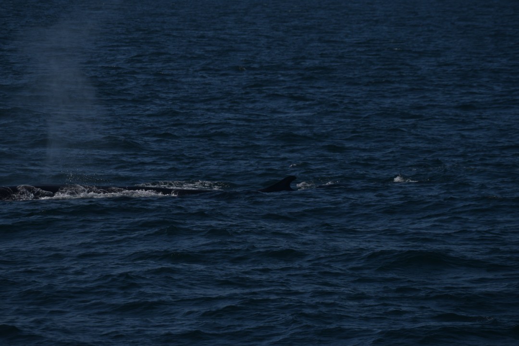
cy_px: 173
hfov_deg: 8.3
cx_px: 260
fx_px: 3568
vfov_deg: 5.6
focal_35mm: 248
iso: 200
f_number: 7.1
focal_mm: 165
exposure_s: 1/4000
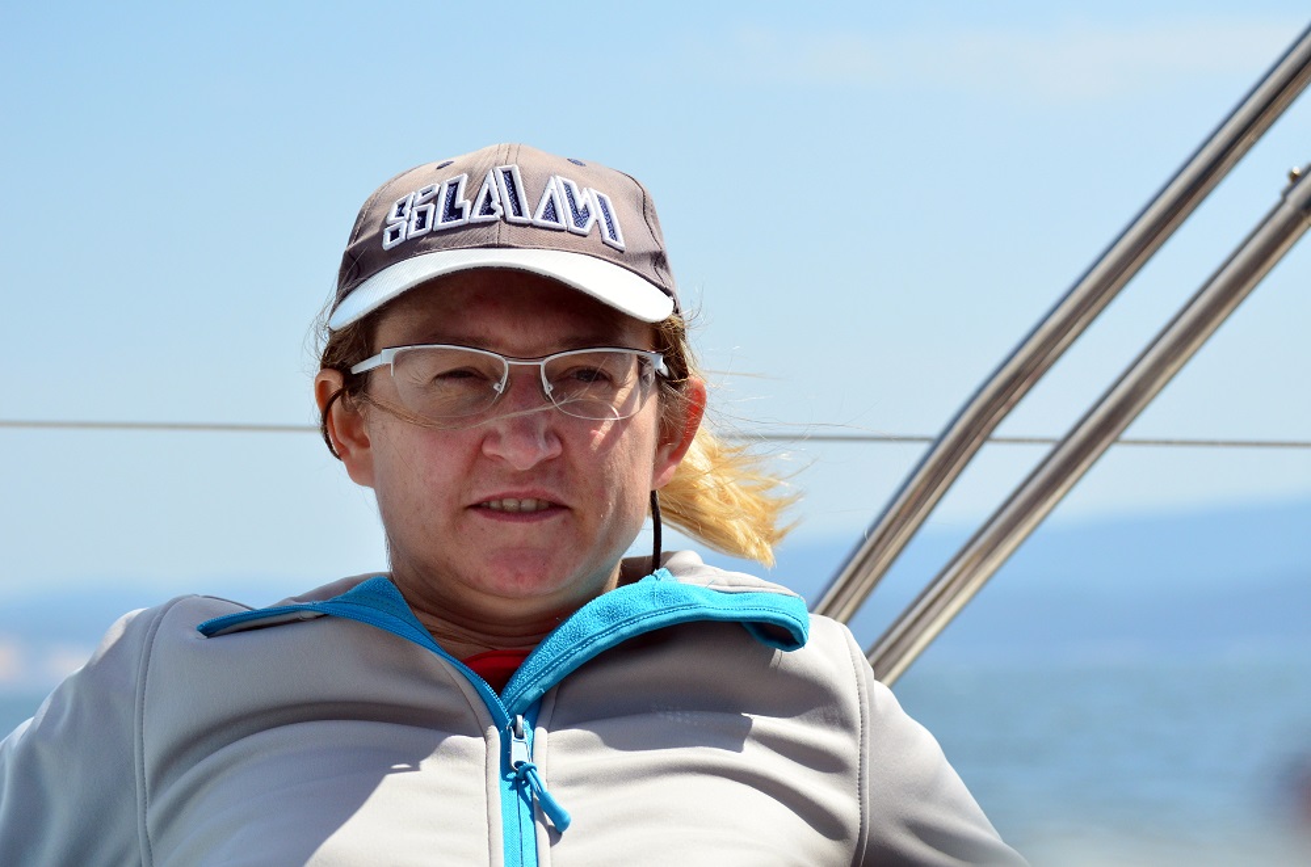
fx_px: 3815
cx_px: 656
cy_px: 434
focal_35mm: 105
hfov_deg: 19.5
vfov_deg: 13.0
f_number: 5
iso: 800
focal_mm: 70
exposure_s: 1/6400
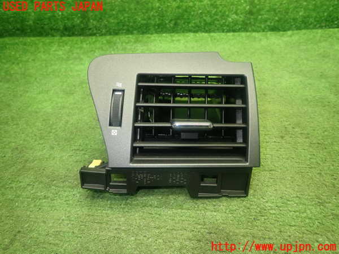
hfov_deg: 69.4
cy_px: 127
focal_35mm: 25
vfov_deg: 54.9
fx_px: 245
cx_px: 170
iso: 250
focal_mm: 4.5
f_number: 2
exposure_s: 1/30
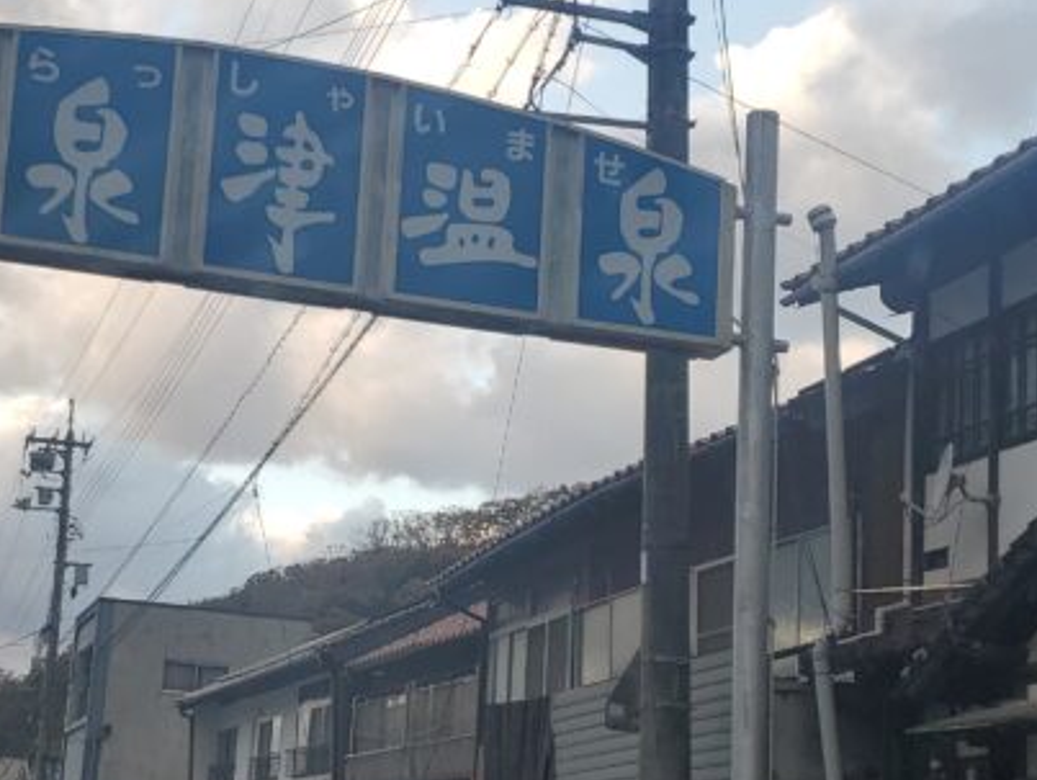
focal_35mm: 66
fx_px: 1979
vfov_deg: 22.3
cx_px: 306
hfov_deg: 29.1
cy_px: 440
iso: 50
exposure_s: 1/351
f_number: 1.5
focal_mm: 4.3
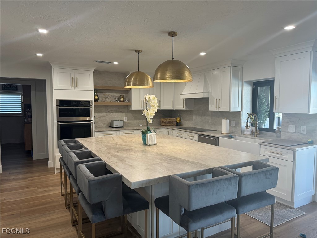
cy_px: 119
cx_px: 158
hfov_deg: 71.6
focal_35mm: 24
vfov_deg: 56.8
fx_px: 220
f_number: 1.78
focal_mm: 6.76
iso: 160
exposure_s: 1/120
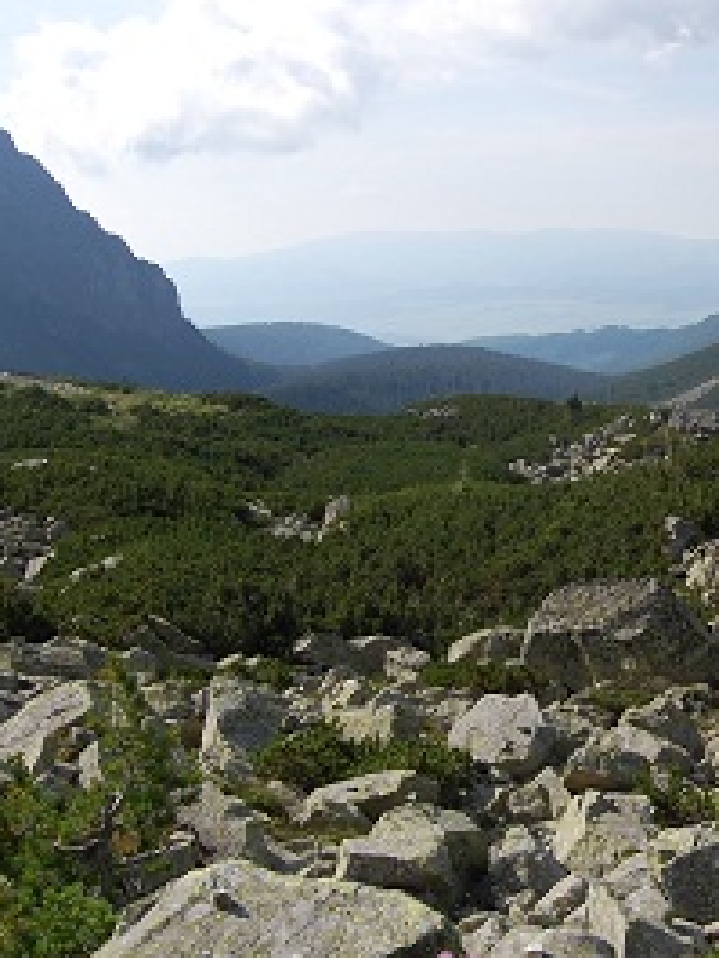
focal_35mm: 53
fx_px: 1467
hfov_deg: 27.1
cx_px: 567
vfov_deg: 36.1
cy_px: 416
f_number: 10
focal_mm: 18
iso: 250
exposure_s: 1/250
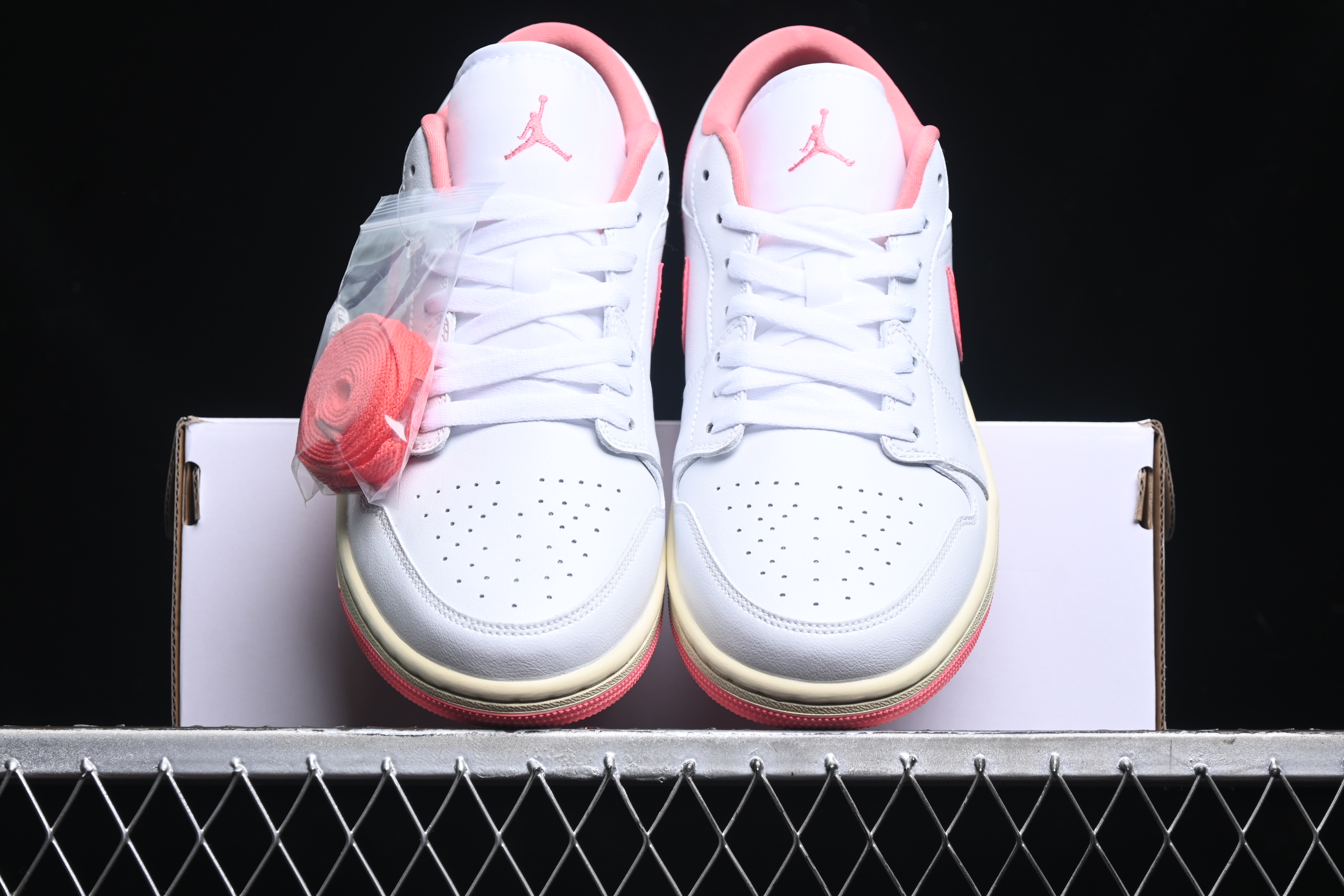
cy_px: 448
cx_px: 672
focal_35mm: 75
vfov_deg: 18.2
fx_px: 2800
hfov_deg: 27.0
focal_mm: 50
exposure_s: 1/60
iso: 160
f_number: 6.3
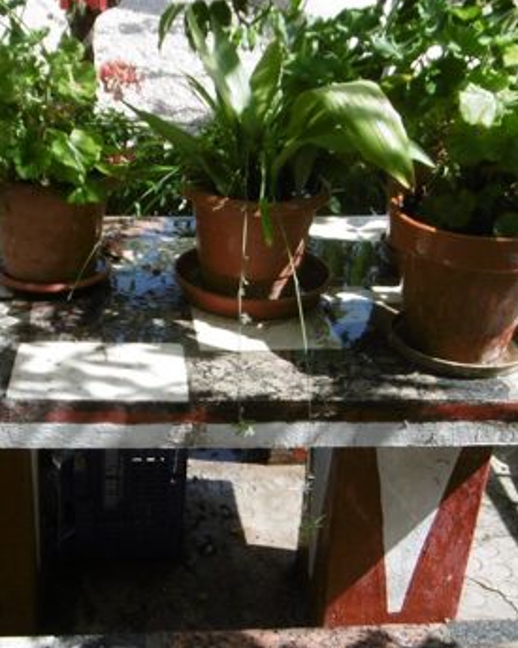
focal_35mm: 48
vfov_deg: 38.4
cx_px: 167
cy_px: 422
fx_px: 920
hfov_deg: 31.2
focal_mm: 4.3
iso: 100
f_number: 3.1
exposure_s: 1/400
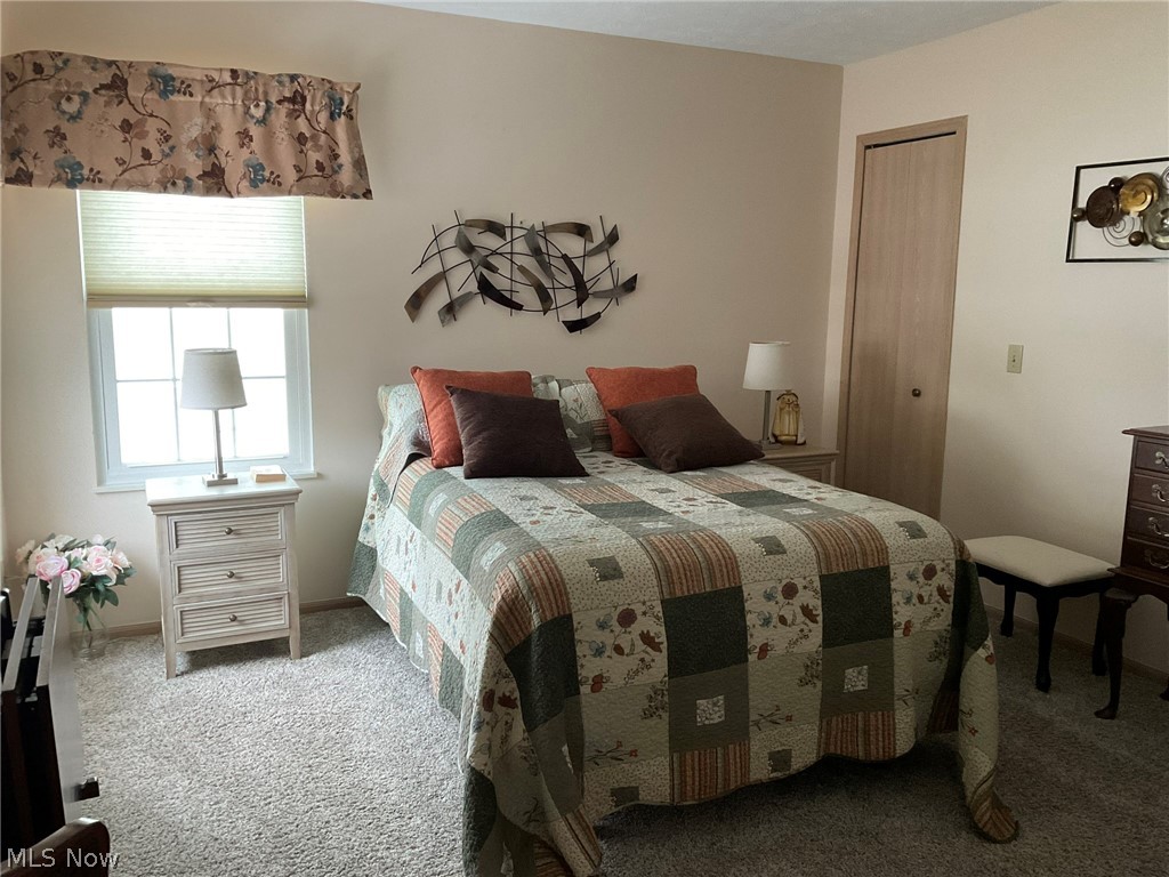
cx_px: 584
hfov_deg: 61.7
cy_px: 438
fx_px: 979
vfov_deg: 48.2
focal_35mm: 29
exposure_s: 1/60
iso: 125
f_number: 1.8
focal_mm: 3
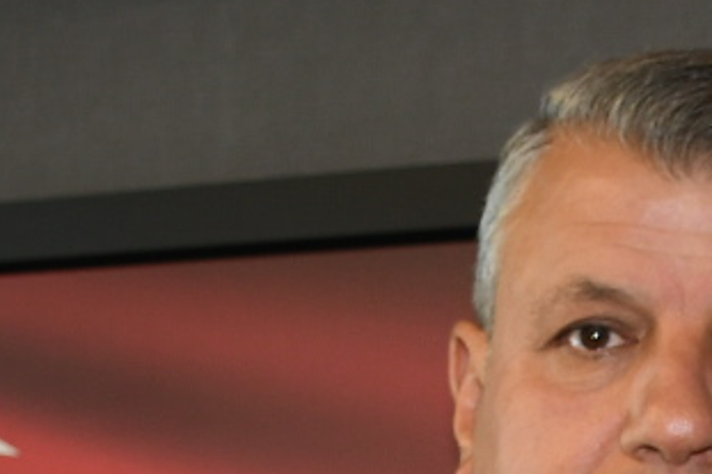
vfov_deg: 7.7
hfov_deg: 11.7
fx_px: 3400
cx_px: 845
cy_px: 932
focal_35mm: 172
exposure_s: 1/60
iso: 320
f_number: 3.8
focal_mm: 22
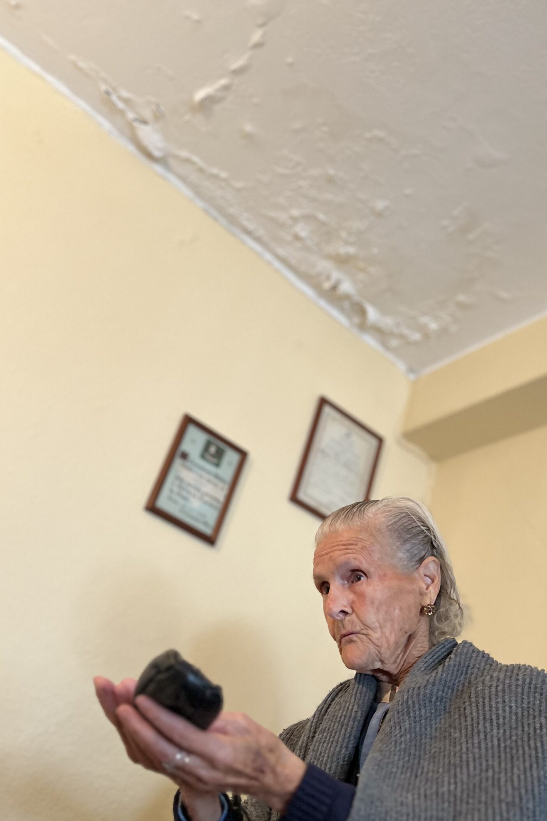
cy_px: 460
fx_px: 752
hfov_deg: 39.9
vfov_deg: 57.1
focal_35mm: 33
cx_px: 312
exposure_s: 1/50
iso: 320
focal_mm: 5.7
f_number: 1.5
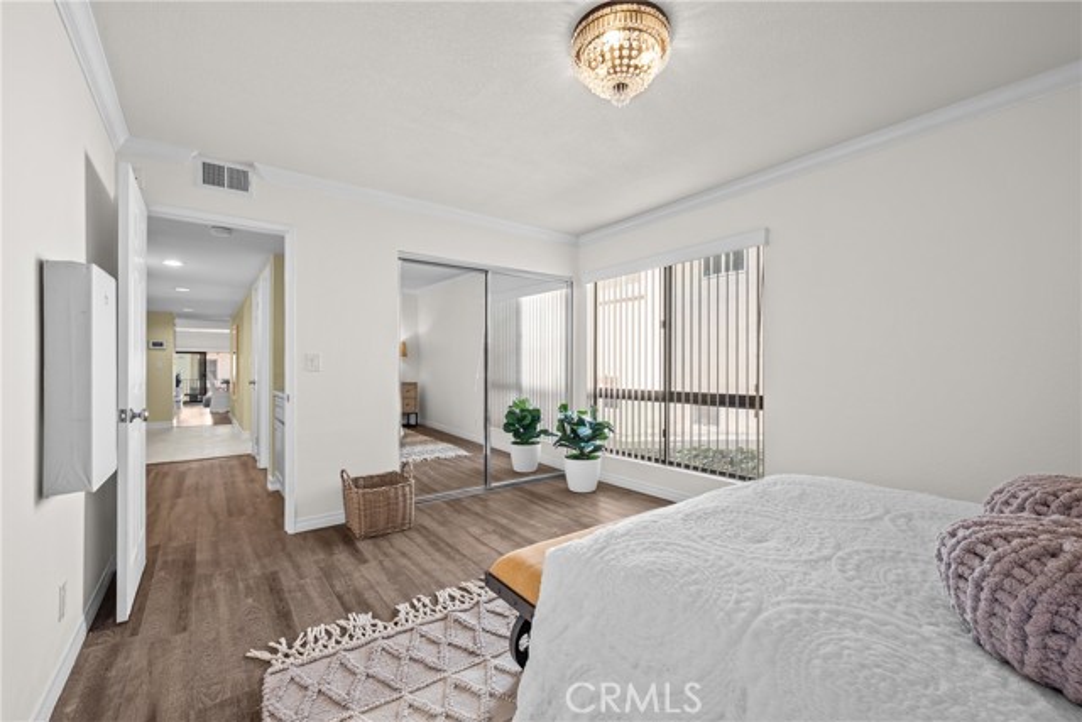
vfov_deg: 77.4
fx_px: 451
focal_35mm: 15
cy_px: 361
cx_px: 541
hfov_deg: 100.4
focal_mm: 15
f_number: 9
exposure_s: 1/2.5
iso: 640
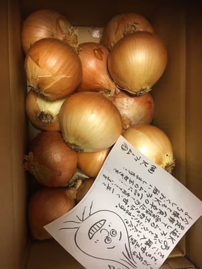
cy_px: 134
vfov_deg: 61.7
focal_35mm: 29
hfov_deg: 48.2
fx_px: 226
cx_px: 101
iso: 125
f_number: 2.2
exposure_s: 1/30
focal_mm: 4.15
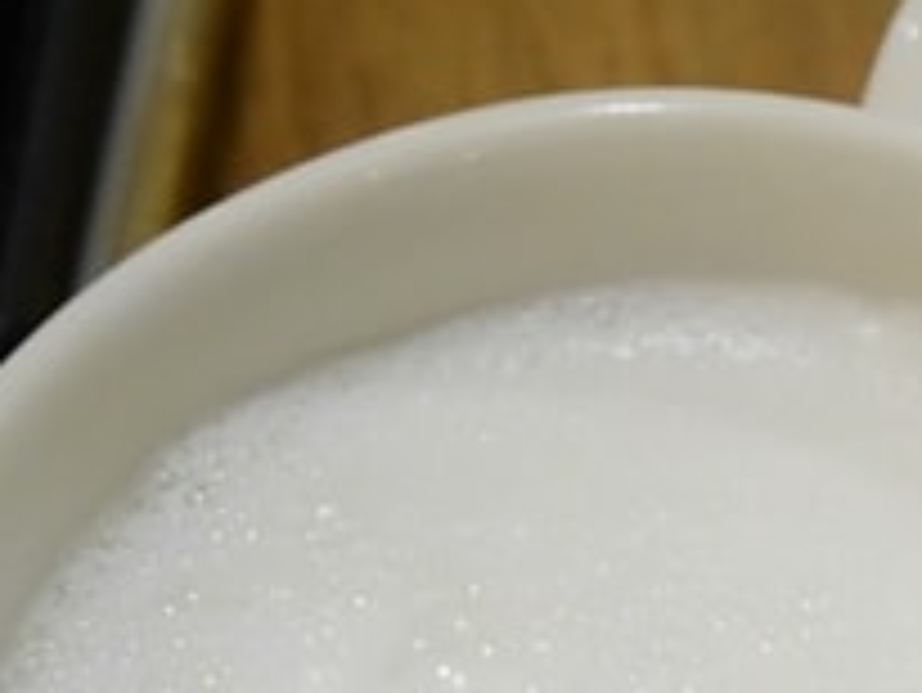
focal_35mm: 143
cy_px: 954
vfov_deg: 10.1
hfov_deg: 13.0
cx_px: 1408
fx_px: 3811
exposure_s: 1/60
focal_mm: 22
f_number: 4.9
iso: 2500
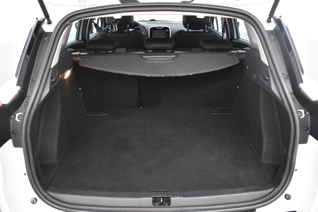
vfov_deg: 43.6
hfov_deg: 61.9
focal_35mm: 30
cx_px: 159
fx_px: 265
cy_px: 106
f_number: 3.8
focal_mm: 20
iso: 2500
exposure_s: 1/30
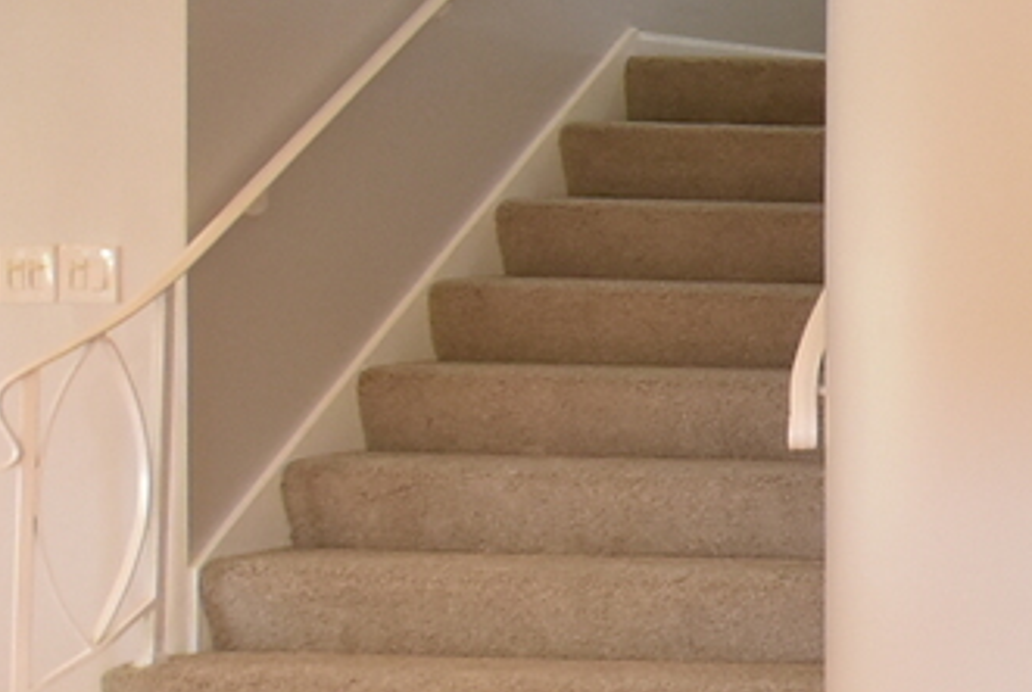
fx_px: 2310
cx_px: 2500
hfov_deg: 14.8
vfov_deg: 17.0
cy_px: 277
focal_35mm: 80
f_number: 4
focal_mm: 11
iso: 800
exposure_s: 1/60
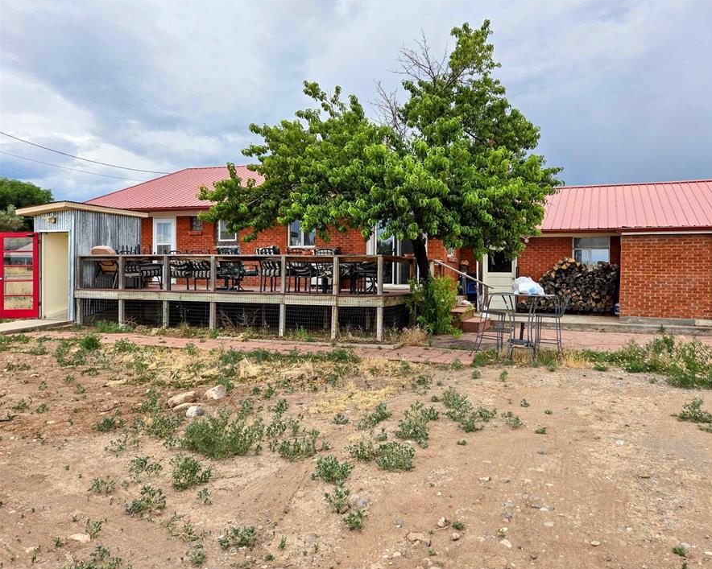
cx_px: 412
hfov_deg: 65.7
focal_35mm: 26
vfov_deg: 54.9
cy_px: 278
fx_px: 548
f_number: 1.8
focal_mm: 5.4
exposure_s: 1/736
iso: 25
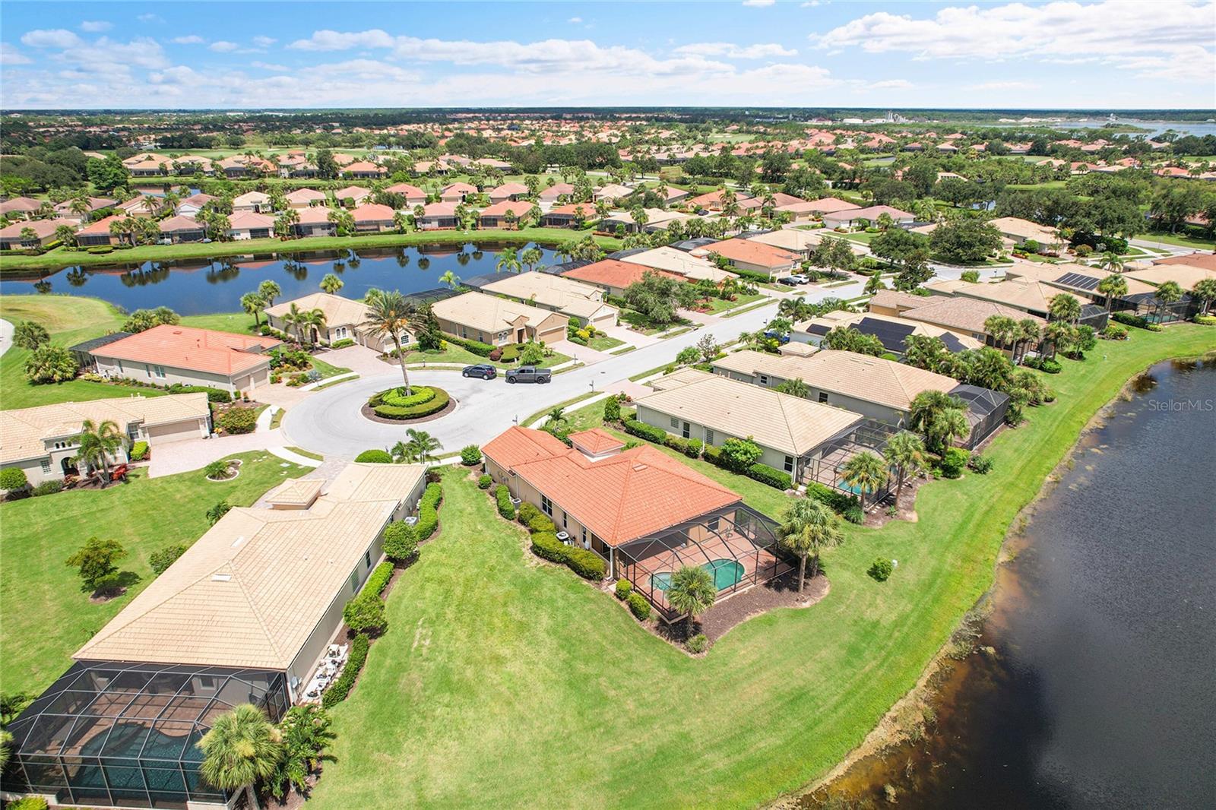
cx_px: 608
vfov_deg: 57.2
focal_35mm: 22
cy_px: 405
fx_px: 743
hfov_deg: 78.6
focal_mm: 8.38
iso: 100
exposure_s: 1/2000
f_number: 2.8
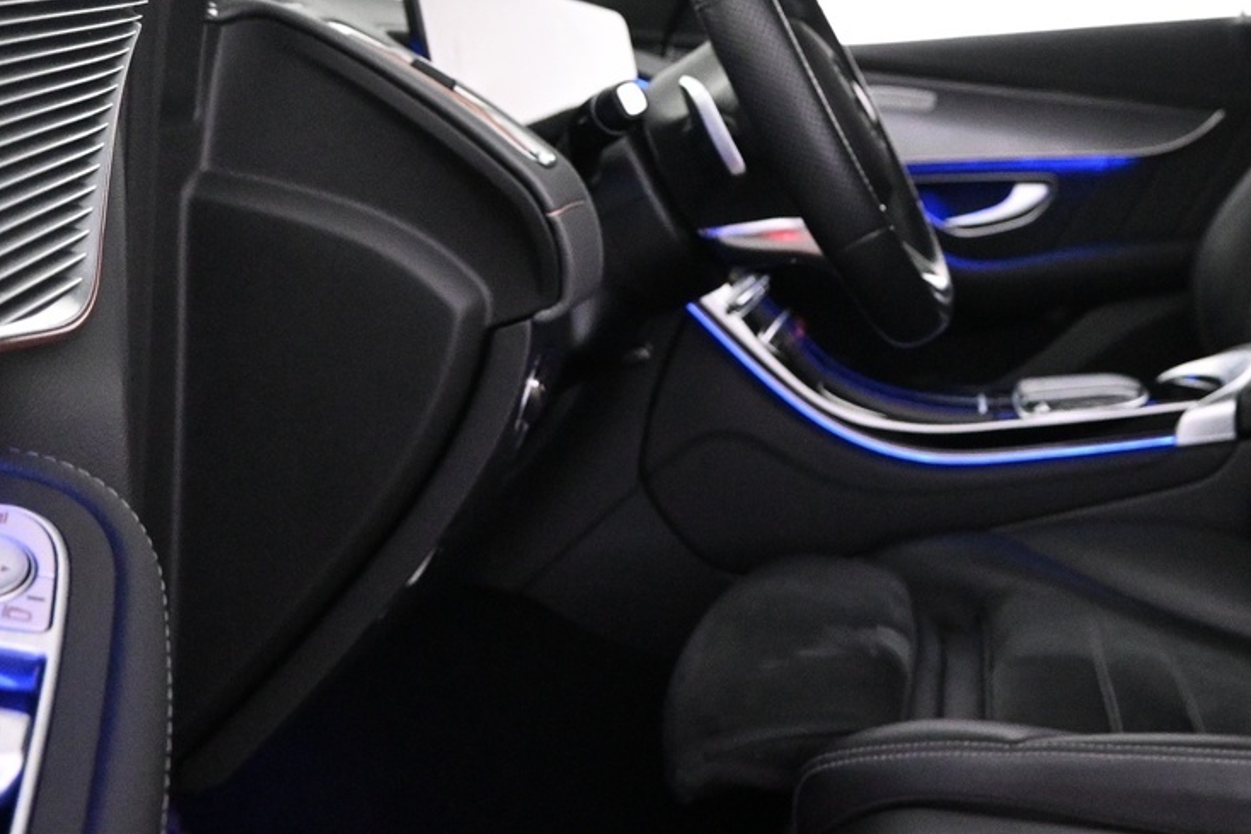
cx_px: 910
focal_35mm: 53
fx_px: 1841
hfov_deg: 36.8
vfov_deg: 25.1
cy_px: 186
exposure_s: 1/80
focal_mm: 16
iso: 4000
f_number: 3.5
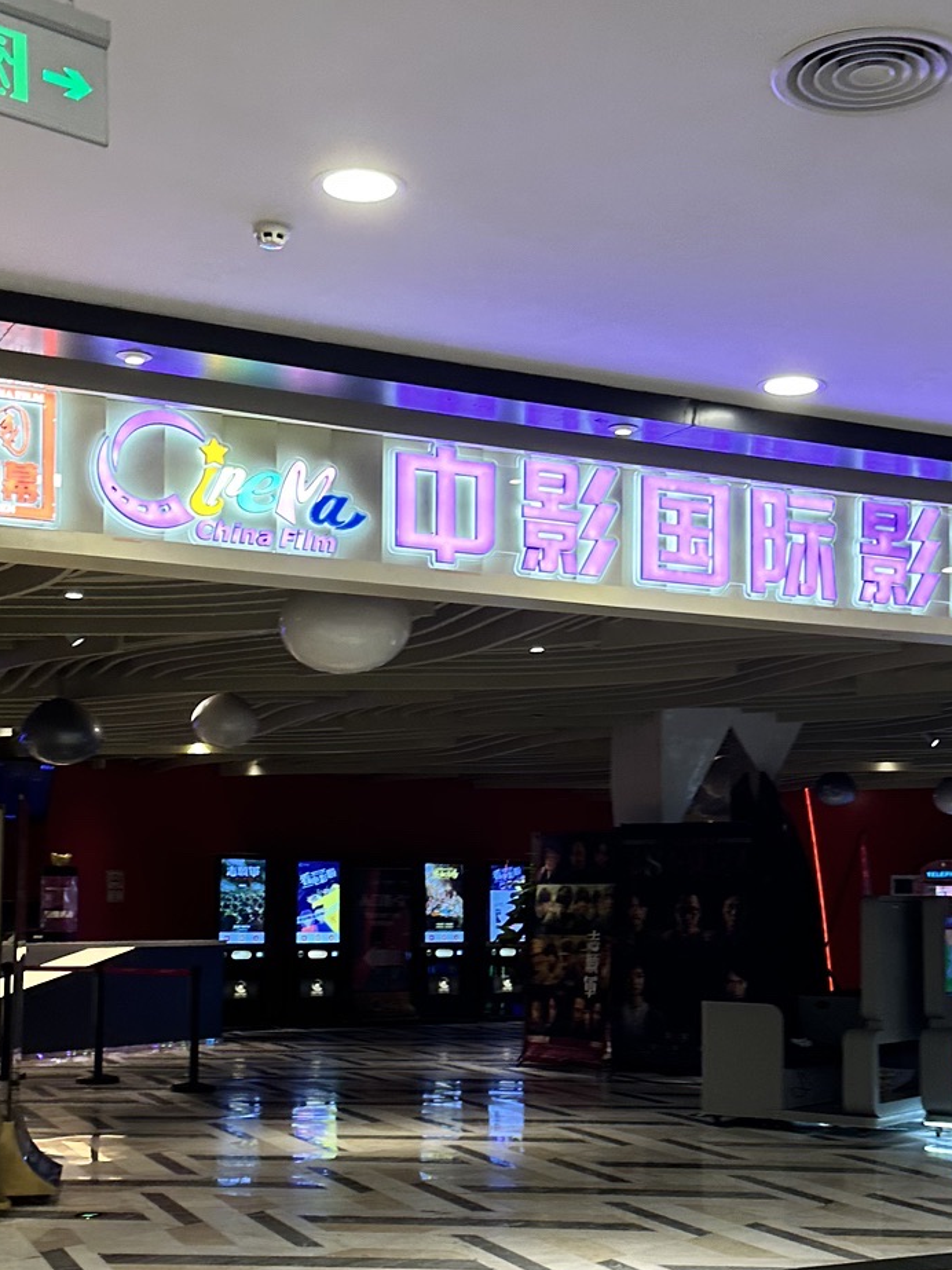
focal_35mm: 52
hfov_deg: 27.9
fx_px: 1907
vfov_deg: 36.6
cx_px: 587
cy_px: 804
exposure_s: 1/100
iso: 160
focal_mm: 6.86
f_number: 1.78
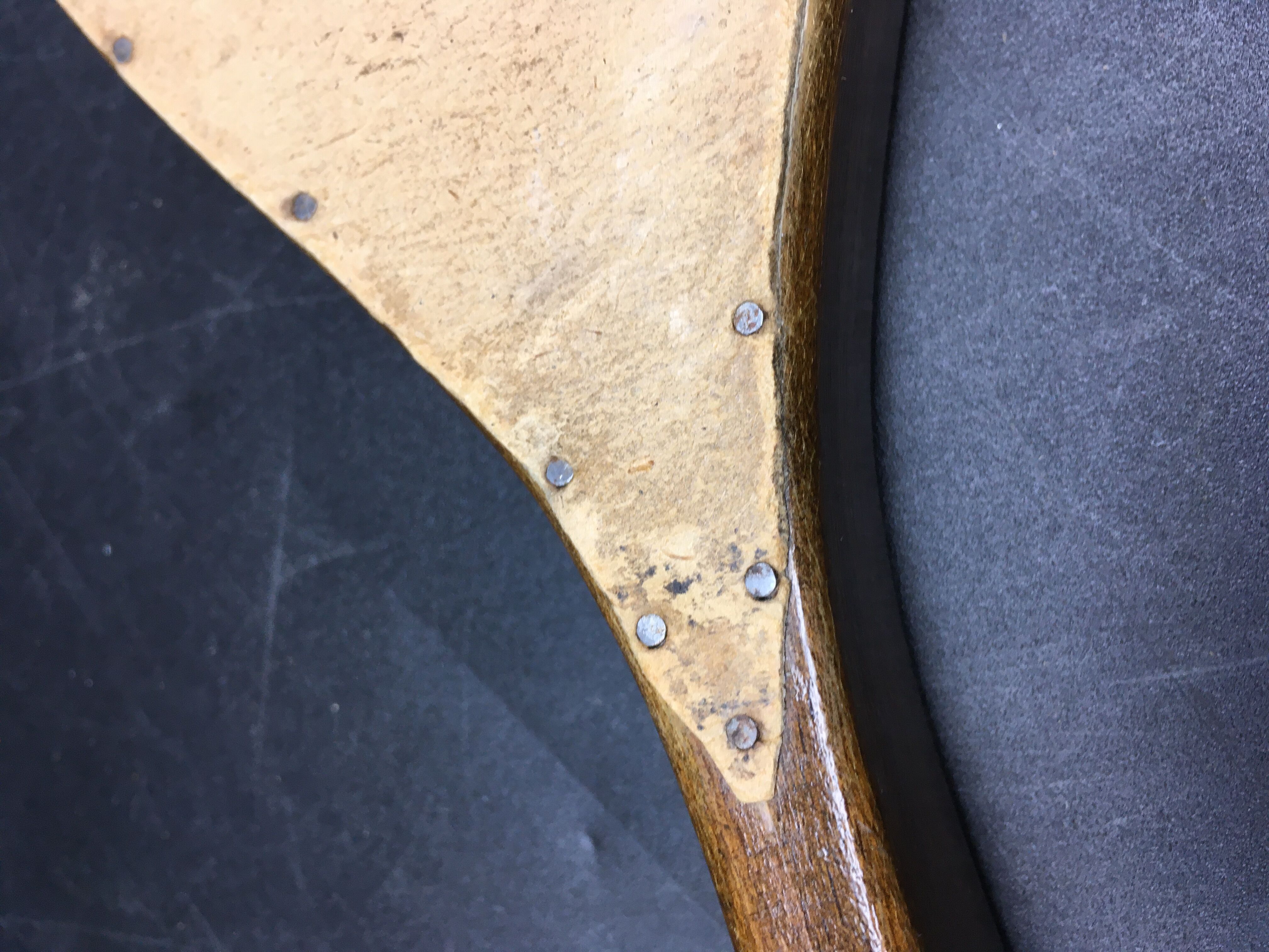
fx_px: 1063
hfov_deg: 61.7
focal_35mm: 29
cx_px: 634
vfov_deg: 48.2
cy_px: 476
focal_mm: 4.15
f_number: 2.2
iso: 25
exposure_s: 1/33
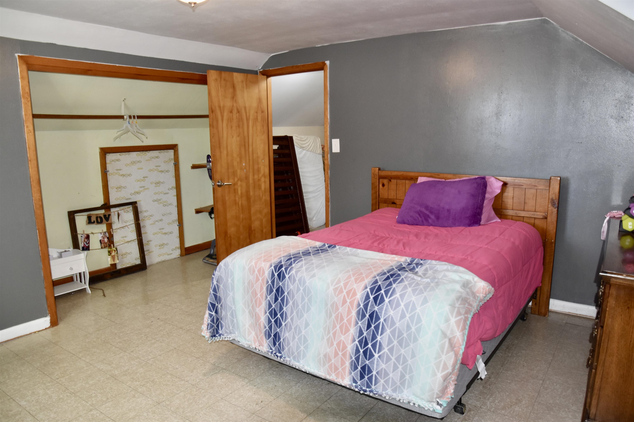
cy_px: 211
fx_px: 423
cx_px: 317
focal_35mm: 24
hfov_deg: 73.8
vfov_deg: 53.1
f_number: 3.5
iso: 800
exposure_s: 1/60
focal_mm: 16
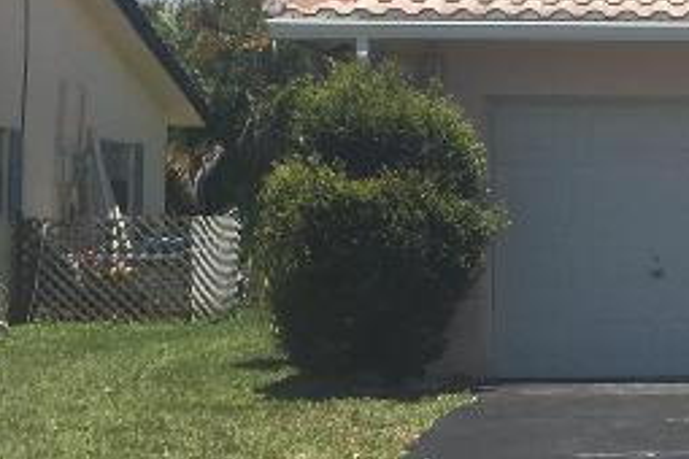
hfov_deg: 15.5
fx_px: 2316
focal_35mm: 121
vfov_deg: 11.3
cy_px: 159
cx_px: 1048
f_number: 2.2
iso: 25
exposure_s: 1/2024
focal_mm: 4.15
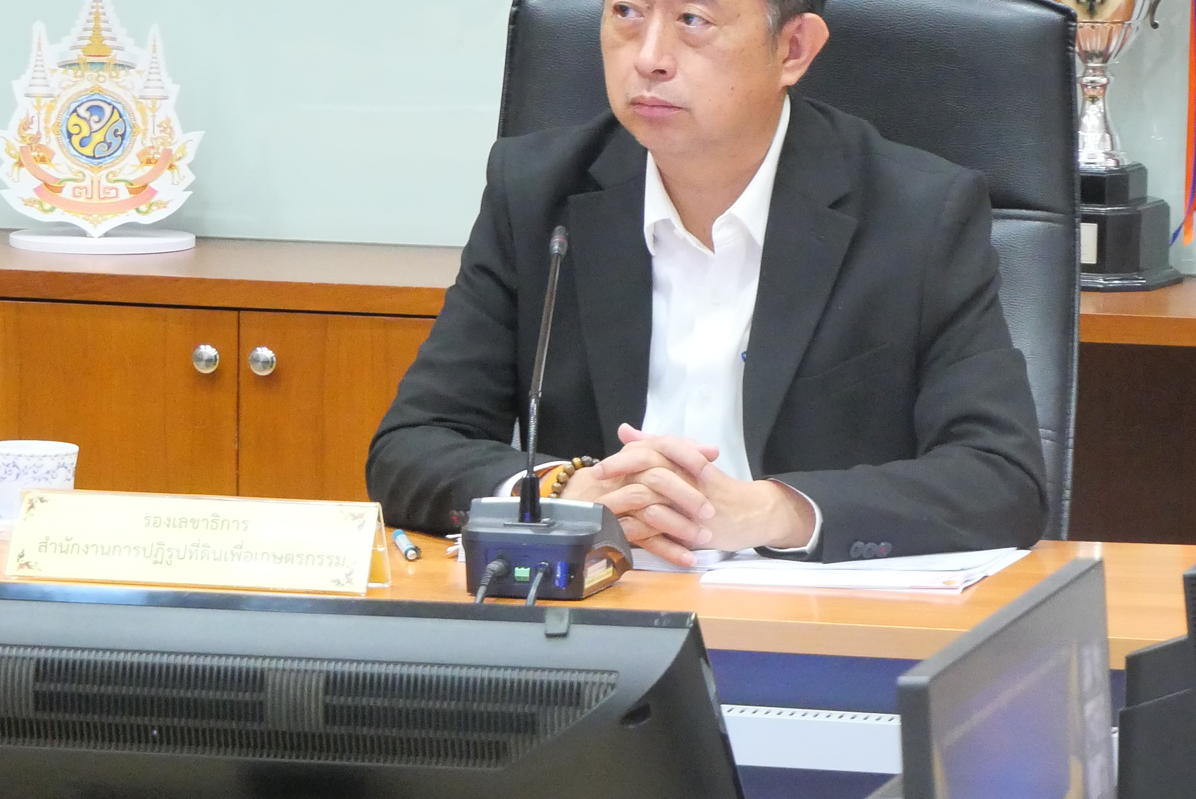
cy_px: 162
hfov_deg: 7.6
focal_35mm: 271
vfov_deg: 5.1
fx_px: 9010
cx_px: 281
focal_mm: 60
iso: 3200
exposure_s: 1/15
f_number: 5.6
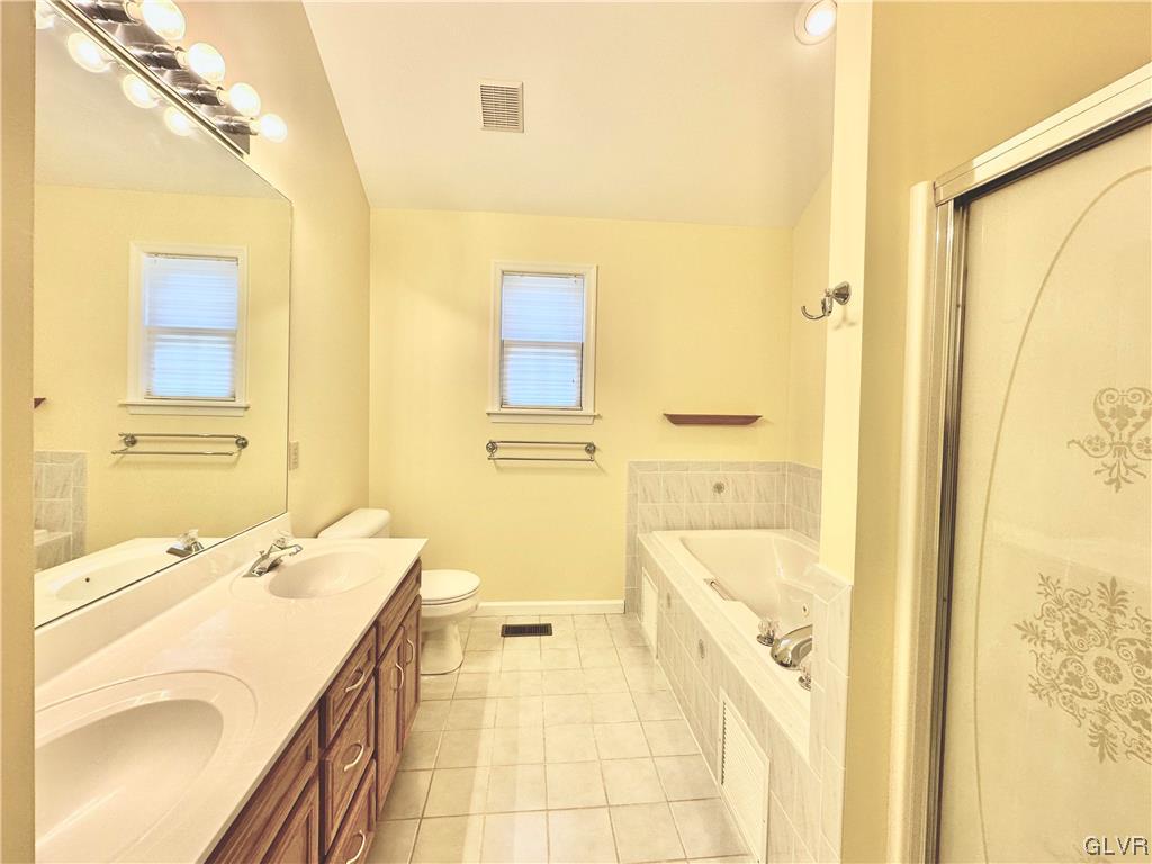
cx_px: 576
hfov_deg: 102.1
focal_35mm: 14
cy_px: 432
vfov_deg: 85.7
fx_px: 466
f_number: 2.2
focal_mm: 2.22
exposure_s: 1/120
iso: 100
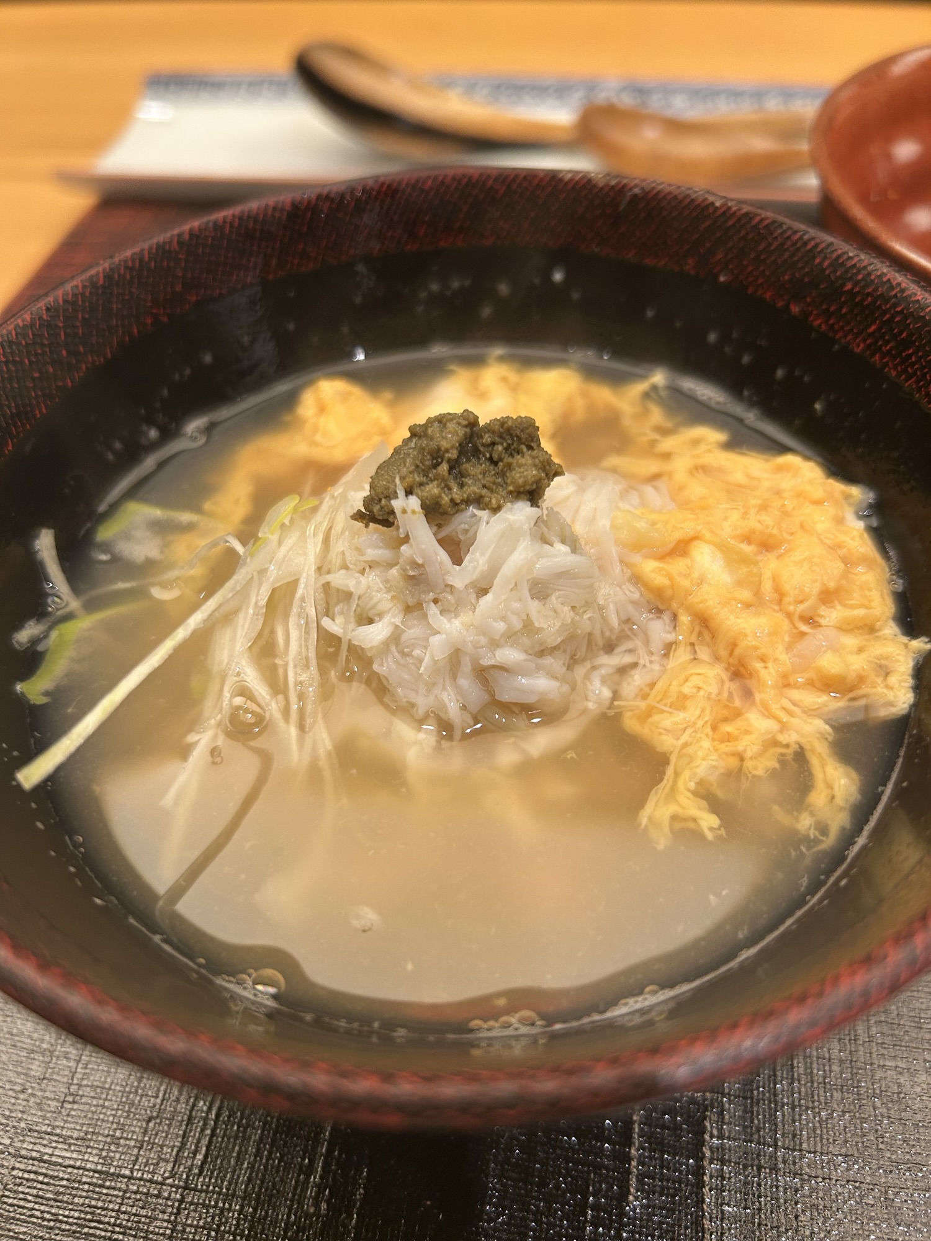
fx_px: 932
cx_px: 466
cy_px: 620
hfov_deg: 53.1
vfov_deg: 67.3
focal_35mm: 26
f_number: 1.5
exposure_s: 1/50
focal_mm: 5.7
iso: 100
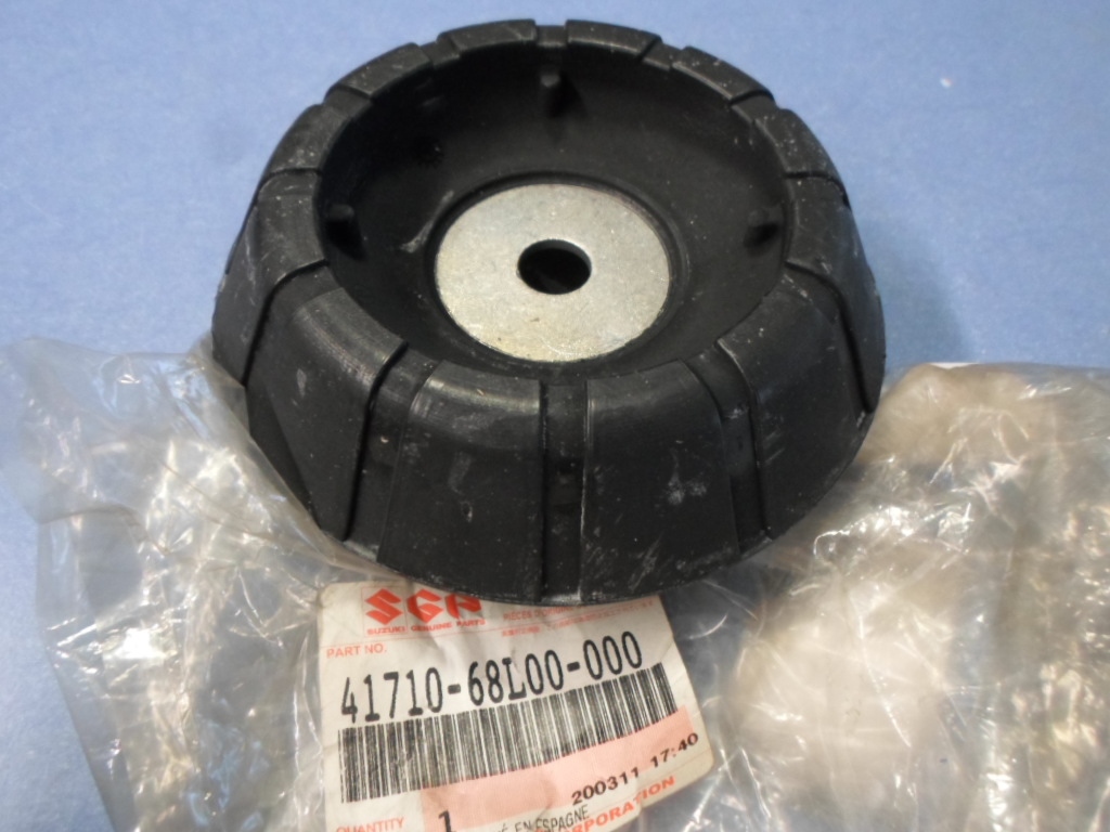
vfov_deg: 54.9
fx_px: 802
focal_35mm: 25
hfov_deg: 69.4
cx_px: 555
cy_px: 416
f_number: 2.5
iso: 320
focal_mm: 4.5
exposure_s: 1/30
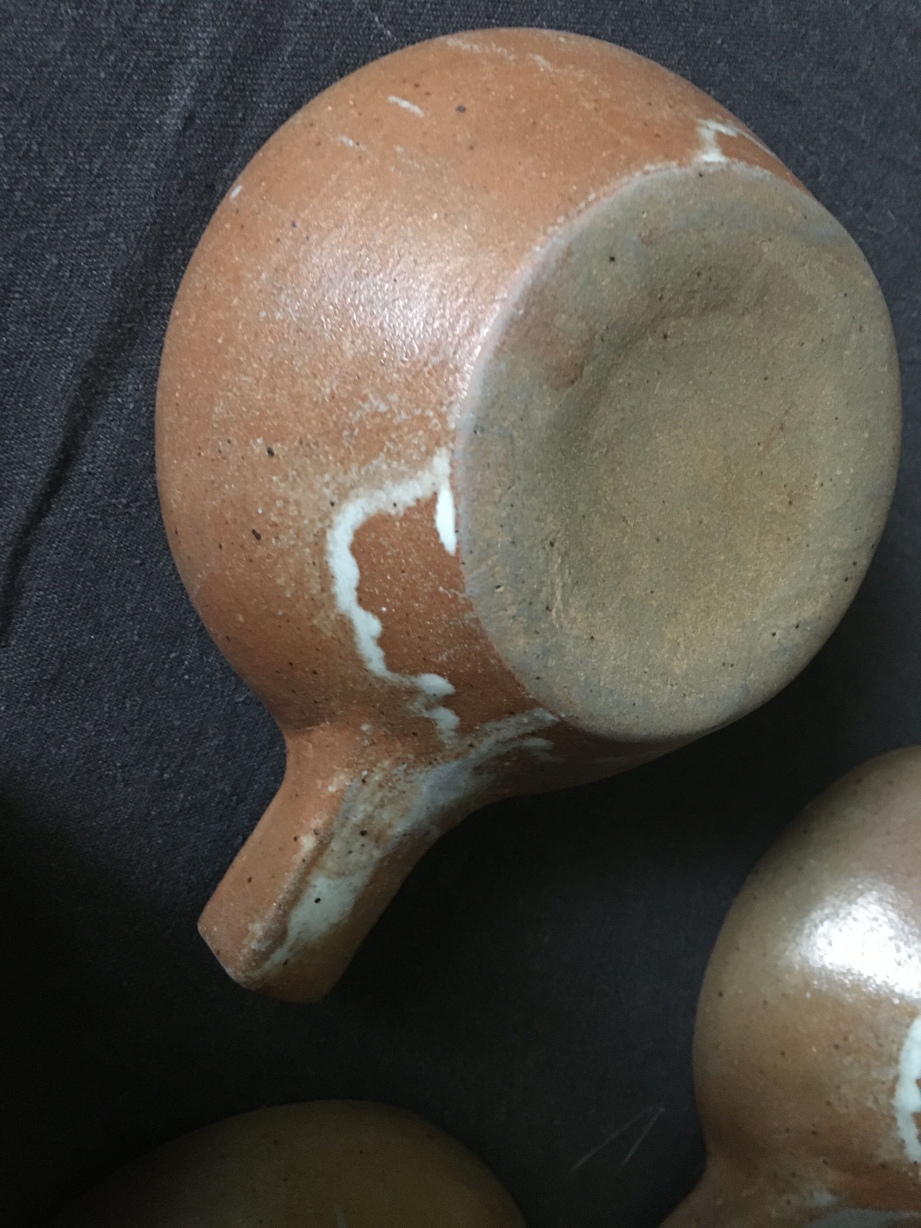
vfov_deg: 61.7
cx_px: 460
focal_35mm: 29
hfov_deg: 48.2
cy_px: 614
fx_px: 1029
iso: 500
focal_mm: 4.15
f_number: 2.2
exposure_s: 1/17
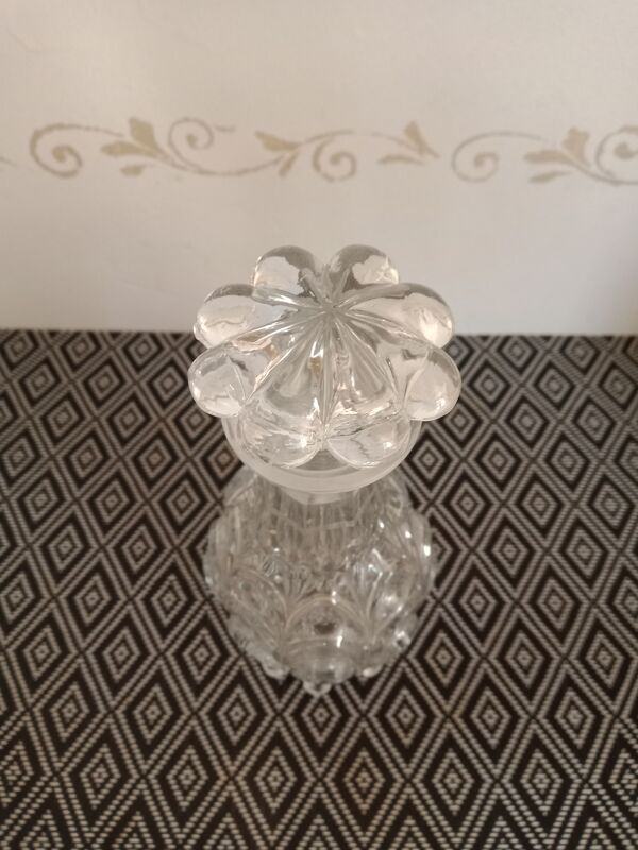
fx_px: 664
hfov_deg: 51.4
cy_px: 425
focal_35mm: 27
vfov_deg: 65.3
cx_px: 319
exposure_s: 1/33.3
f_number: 2
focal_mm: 3.54
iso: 499
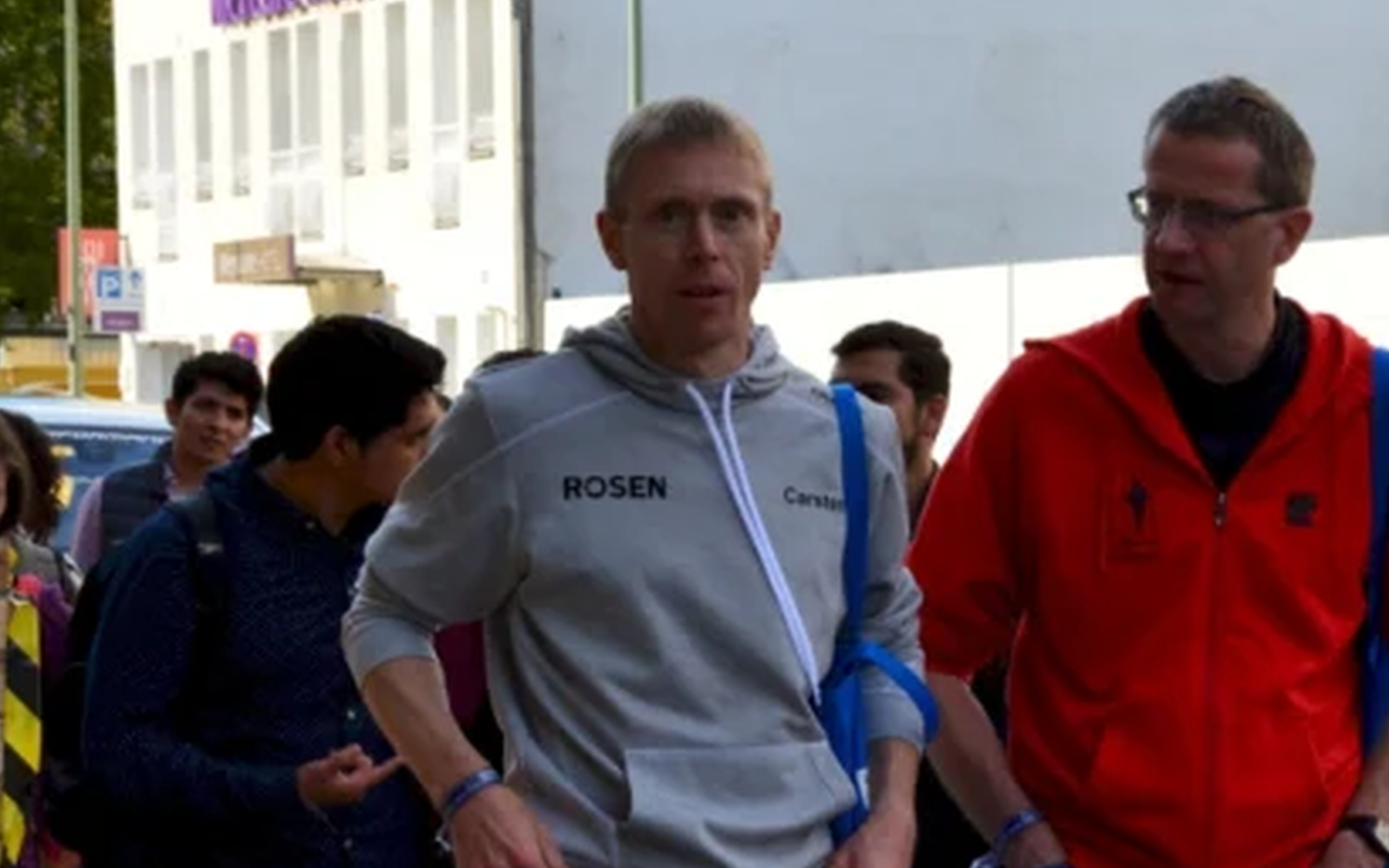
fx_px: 6928
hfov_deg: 11.2
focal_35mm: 183
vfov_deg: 7.2
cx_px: 1727
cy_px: 721
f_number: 10
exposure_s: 1/250
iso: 400
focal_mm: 48
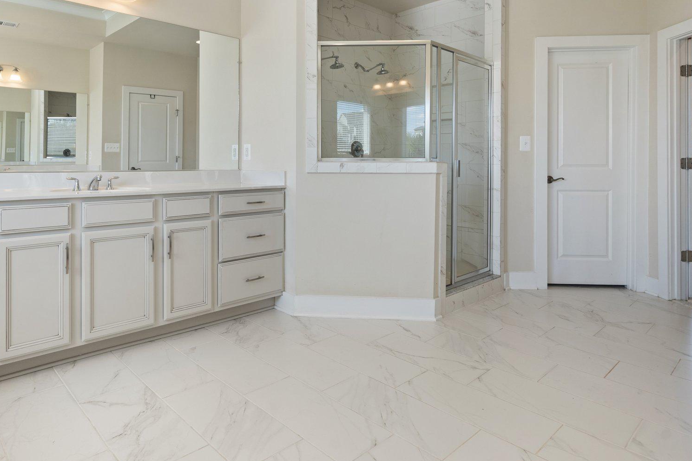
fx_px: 423
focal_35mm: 22
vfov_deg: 56.4
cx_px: 271
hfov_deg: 77.5
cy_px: 168
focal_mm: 16
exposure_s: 1/50
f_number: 8
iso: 500
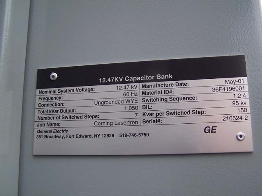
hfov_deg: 49.0
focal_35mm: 38
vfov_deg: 37.7
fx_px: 288
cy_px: 98
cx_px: 131
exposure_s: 1/180
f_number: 2.8
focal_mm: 6.3
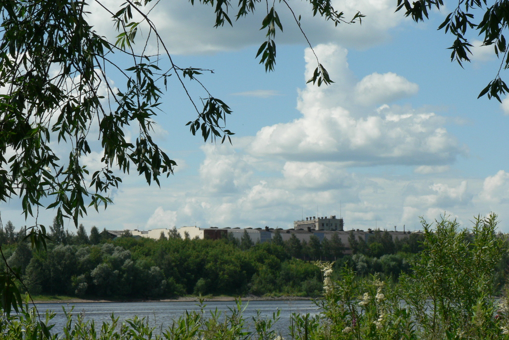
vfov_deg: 12.0
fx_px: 1612
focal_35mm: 114
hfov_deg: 17.9
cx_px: 254
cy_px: 173
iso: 80
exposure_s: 1/800
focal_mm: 18.2
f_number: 5.6
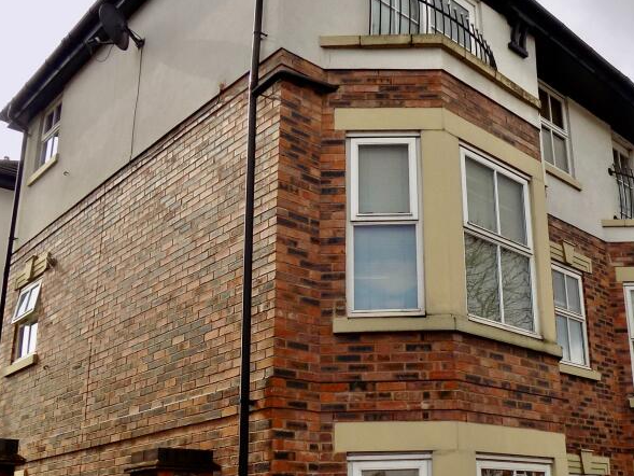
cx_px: 407
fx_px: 733
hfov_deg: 46.3
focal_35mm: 40
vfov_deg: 35.7
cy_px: 306
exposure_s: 1/500
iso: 80
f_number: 3.1
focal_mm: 4
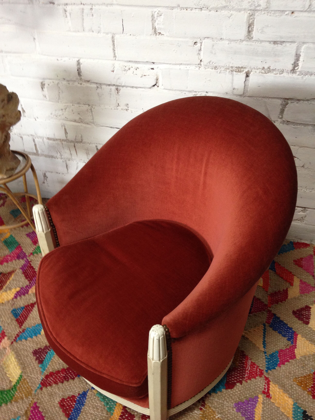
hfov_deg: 42.9
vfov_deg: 55.4
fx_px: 400
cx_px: 158
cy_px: 210
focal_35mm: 33
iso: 125
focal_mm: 4.12
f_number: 2.4
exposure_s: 1/20
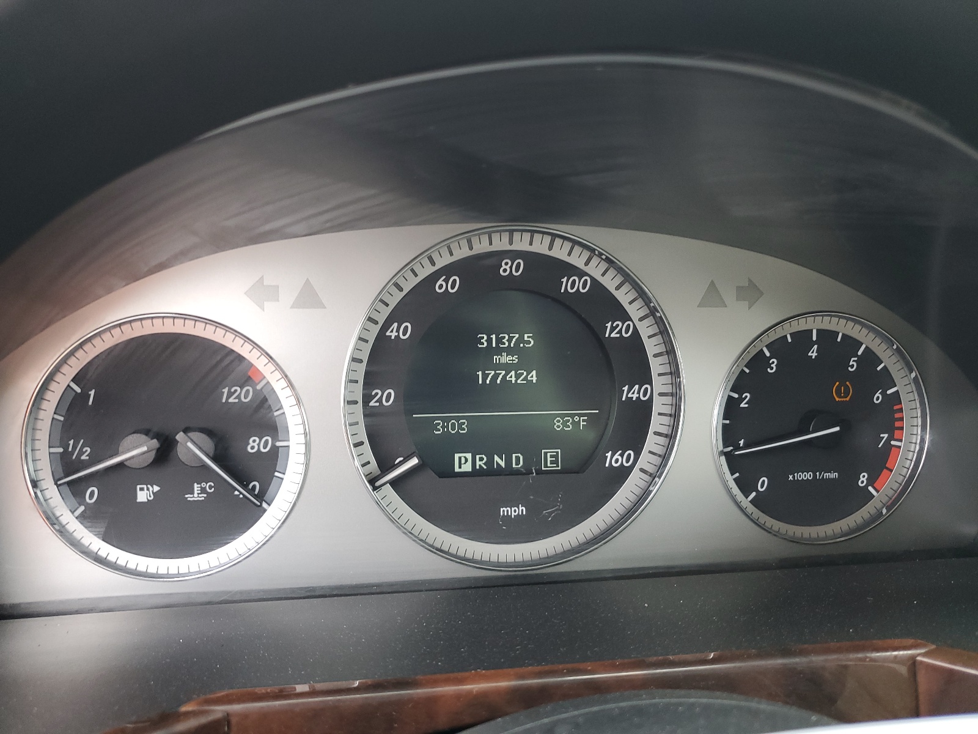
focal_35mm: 26
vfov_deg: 53.1
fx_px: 735
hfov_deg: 67.3
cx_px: 489
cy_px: 367
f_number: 1.5
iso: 74
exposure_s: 1/120
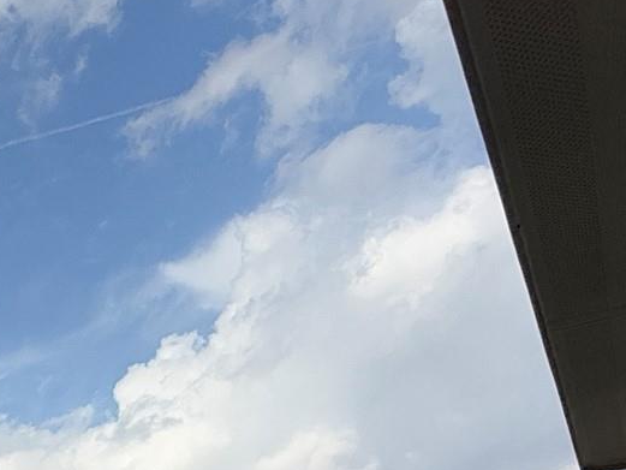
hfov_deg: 26.0
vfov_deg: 21.9
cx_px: -306
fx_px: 995
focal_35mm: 55
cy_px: 715
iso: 50
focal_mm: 2.22
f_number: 2.2
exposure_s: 1/2506
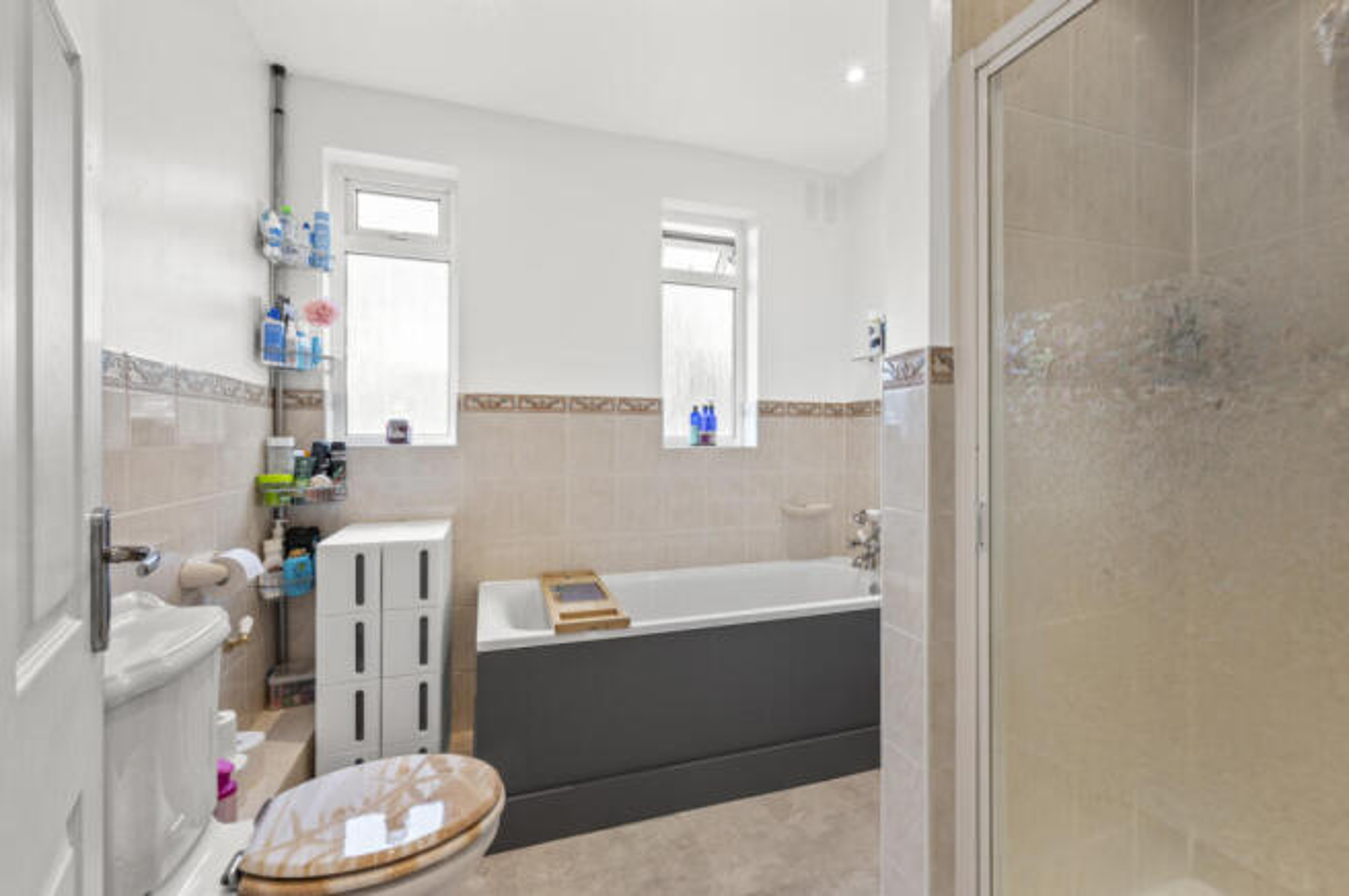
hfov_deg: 100.4
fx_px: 562
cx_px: 674
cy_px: 448
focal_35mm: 15
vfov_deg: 77.2
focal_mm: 15
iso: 200
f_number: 16
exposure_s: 1/1.67
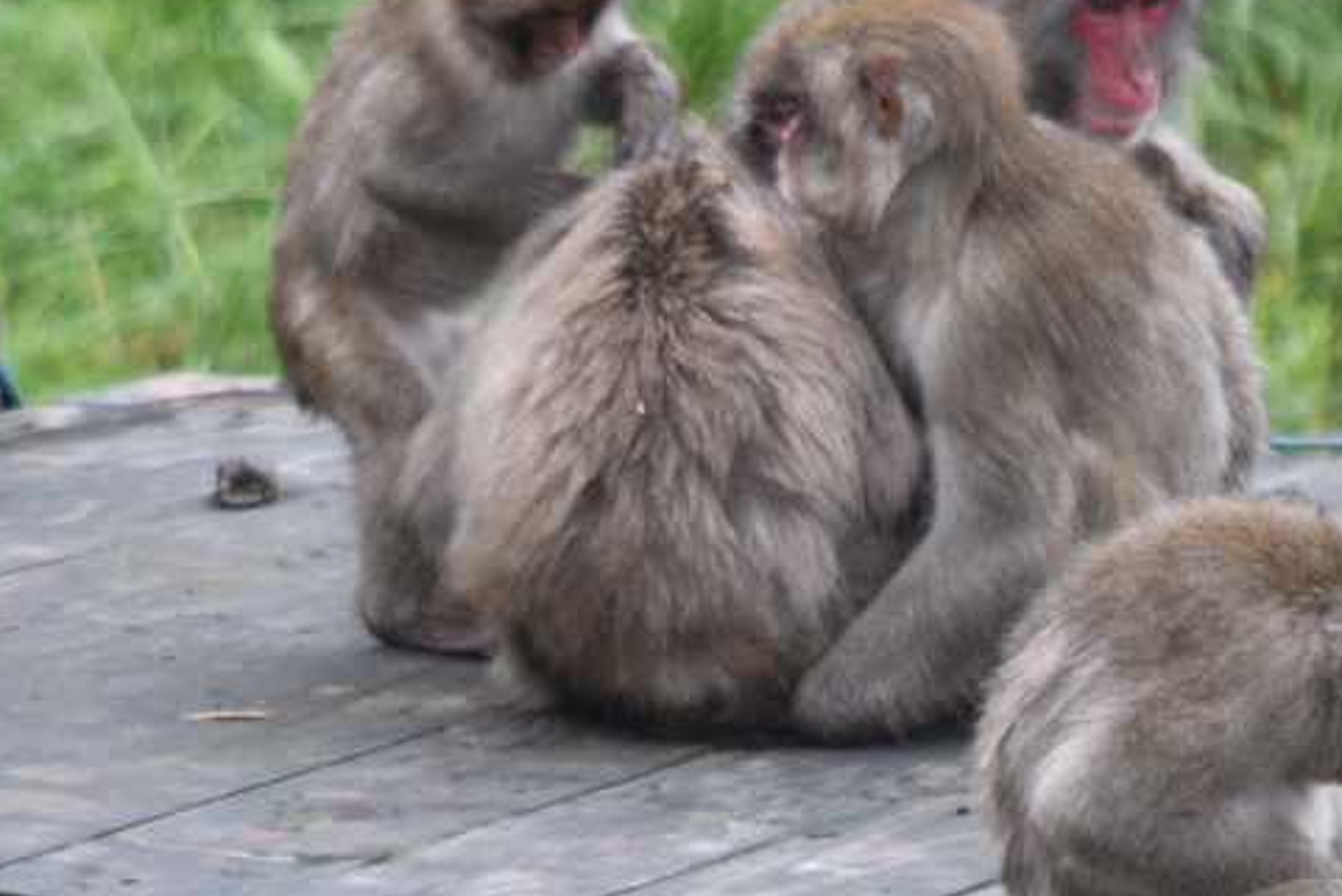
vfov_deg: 1.2
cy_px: 890
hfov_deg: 1.9
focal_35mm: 1112
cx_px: 672
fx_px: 41463
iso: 400
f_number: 5.3
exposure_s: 1/250
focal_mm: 220
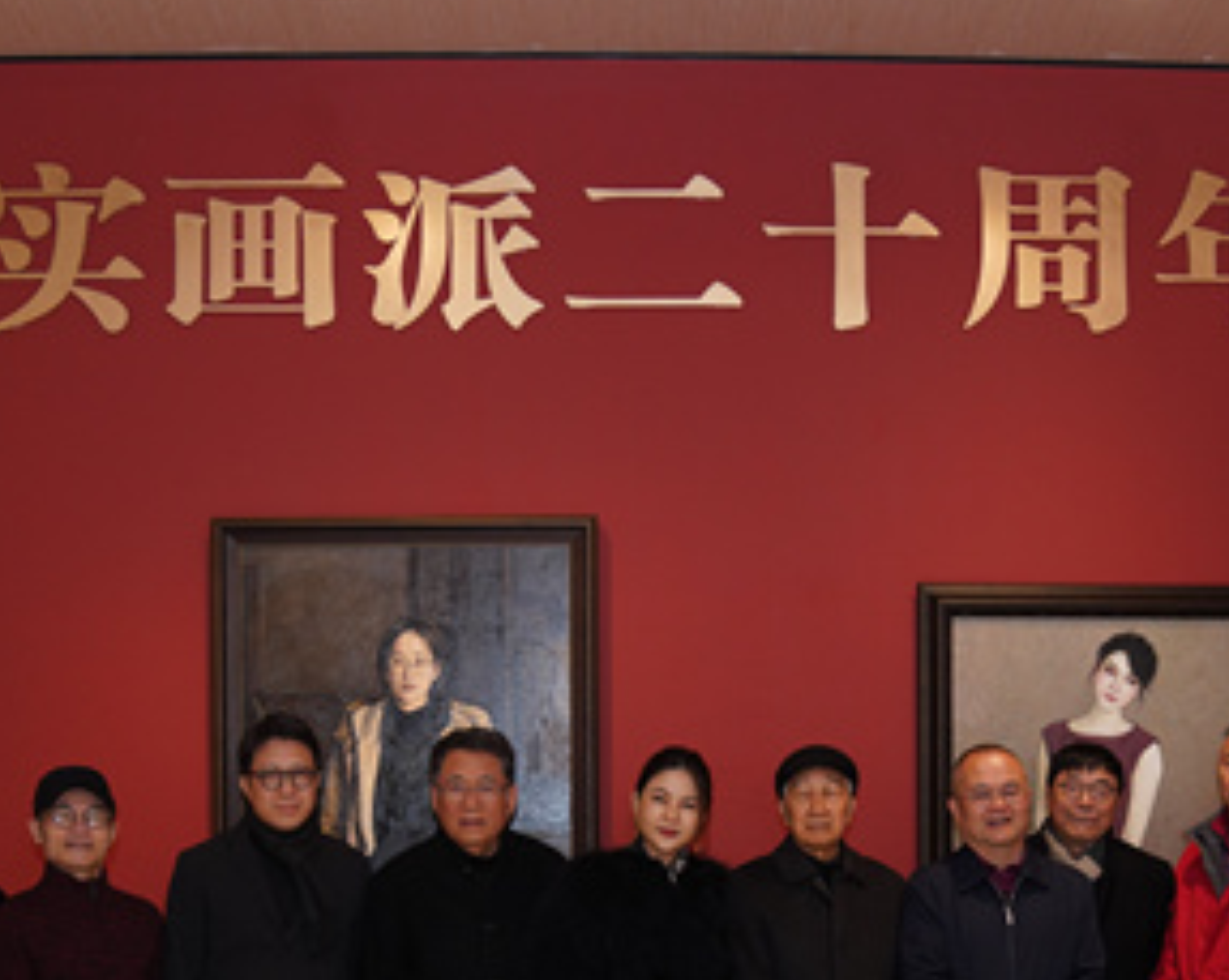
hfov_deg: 34.1
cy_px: 931
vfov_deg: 26.4
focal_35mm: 55
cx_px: 689
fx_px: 1999
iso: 640
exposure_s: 1/100
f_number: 2.8
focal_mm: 24
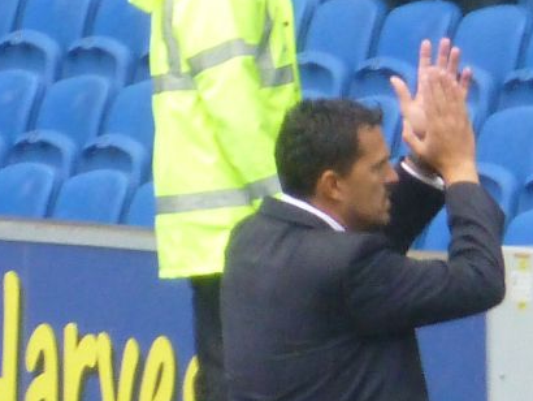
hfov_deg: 0.7
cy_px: 290
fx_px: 43246
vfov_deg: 0.5
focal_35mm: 2807
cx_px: 369
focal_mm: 86
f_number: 6.4
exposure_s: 1/125
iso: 320
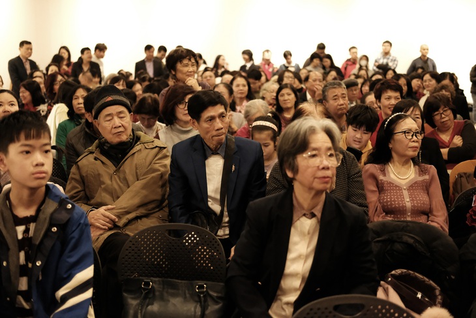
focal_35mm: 53
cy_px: 159
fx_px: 701
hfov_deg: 37.5
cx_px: 238
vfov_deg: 25.5
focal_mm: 35
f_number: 2
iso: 12800
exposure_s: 1/800
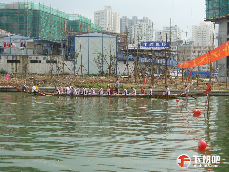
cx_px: 114
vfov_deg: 21.9
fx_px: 443
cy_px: 86
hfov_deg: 29.0
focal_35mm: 67
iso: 80
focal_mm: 7.5
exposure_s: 1/320
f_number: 4.5
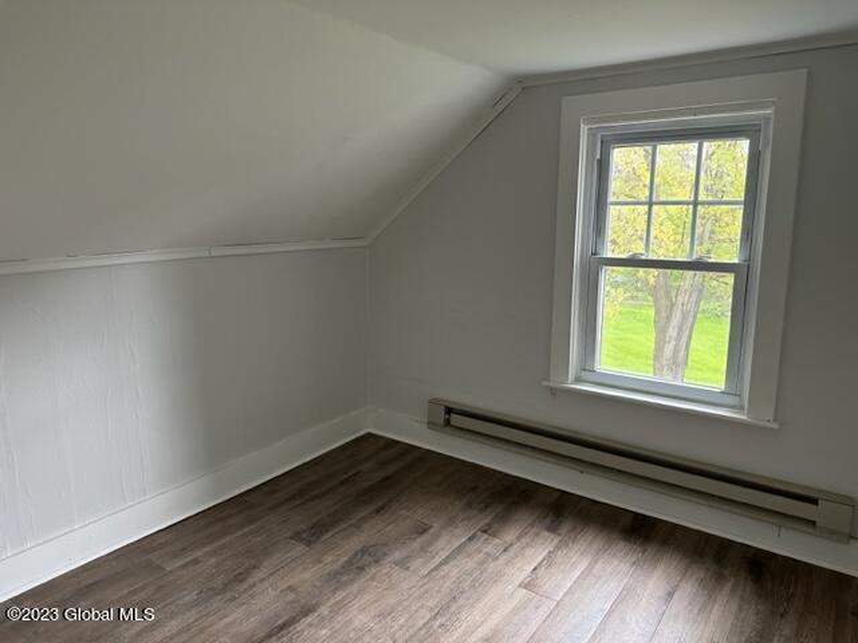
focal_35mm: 24
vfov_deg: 56.8
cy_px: 322
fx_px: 595
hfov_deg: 71.6
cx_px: 429
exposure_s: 1/93
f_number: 1.78
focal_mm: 6.86
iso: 250
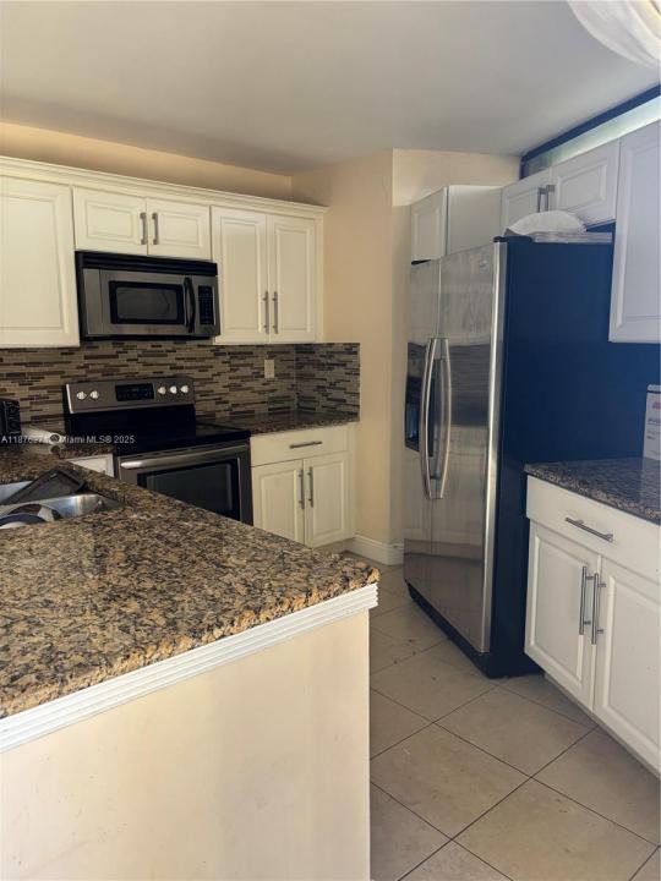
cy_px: 440
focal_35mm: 26
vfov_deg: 67.3
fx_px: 662
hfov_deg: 53.1
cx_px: 330
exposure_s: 1/121
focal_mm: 5.96
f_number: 1.6
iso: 125
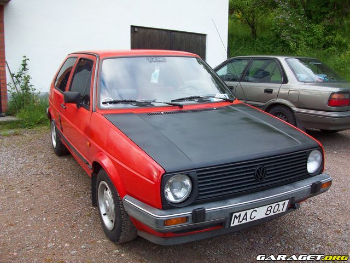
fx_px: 344
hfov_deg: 54.0
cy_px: 132
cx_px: 175
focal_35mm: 34
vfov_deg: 41.8
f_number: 2.8
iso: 80
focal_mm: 5.7
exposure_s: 1/66.6
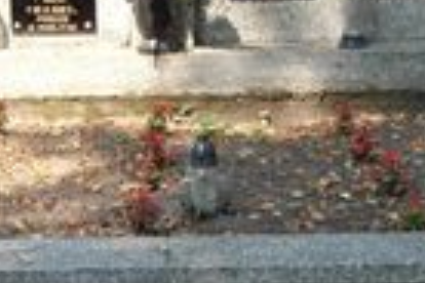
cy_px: 298
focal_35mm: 116
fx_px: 1369
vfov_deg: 11.7
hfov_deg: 17.6
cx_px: 163
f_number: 3.9
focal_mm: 5.2
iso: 80
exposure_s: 1/125
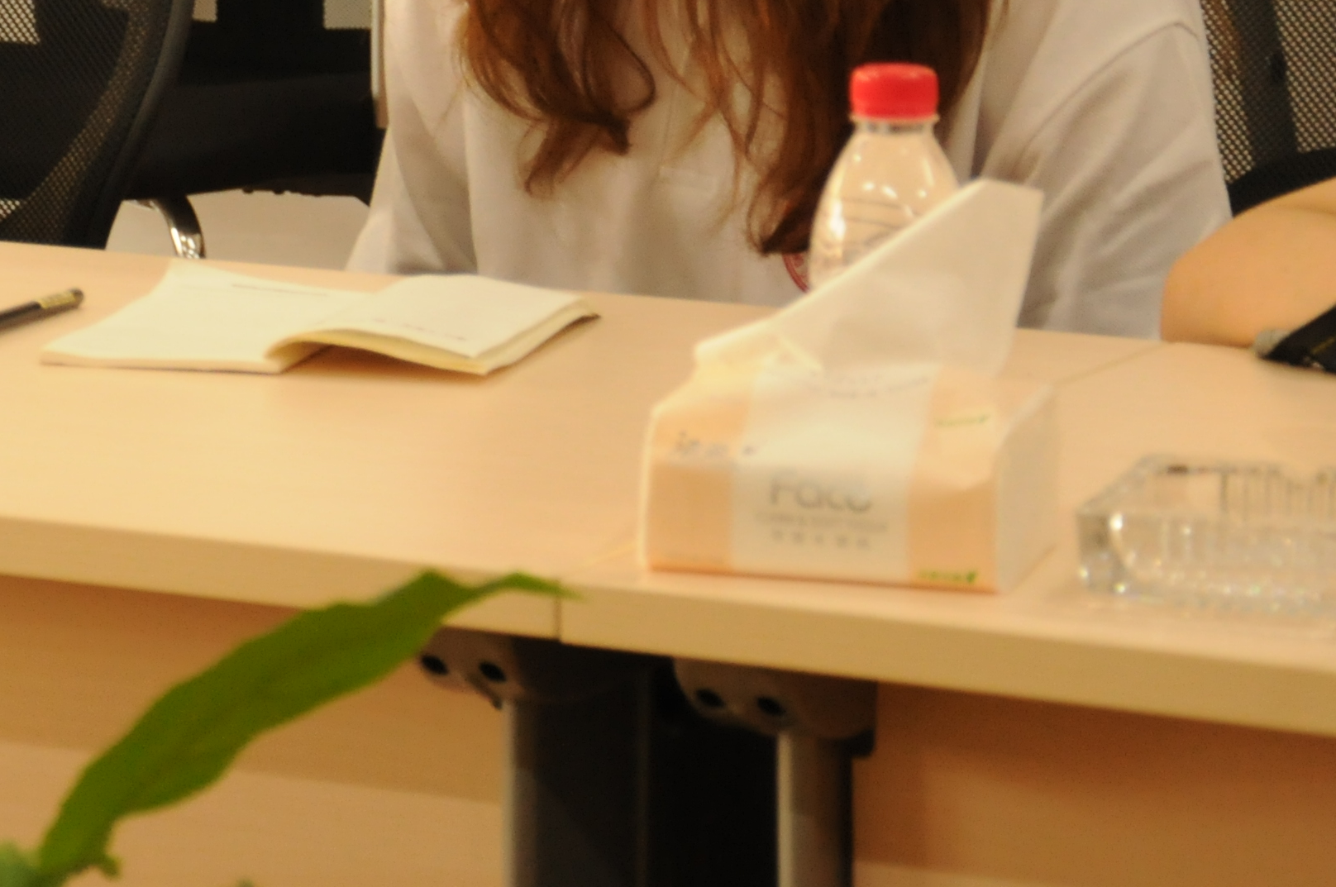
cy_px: -122
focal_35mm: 207
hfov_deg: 9.9
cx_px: 30
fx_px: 7672
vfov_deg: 6.6
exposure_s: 1/30
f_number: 5
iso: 800
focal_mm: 52
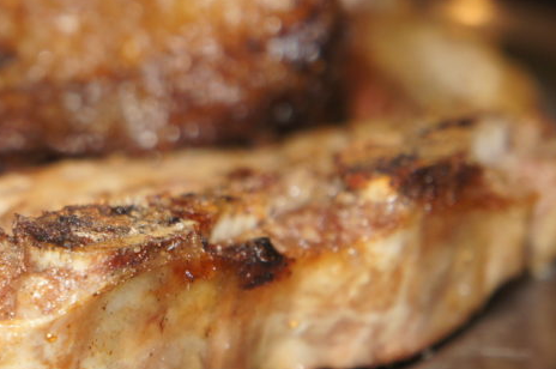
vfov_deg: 12.1
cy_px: 190
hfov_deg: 17.7
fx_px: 1744
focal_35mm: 113
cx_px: 16
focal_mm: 35
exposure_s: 1/60
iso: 500
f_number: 4.5
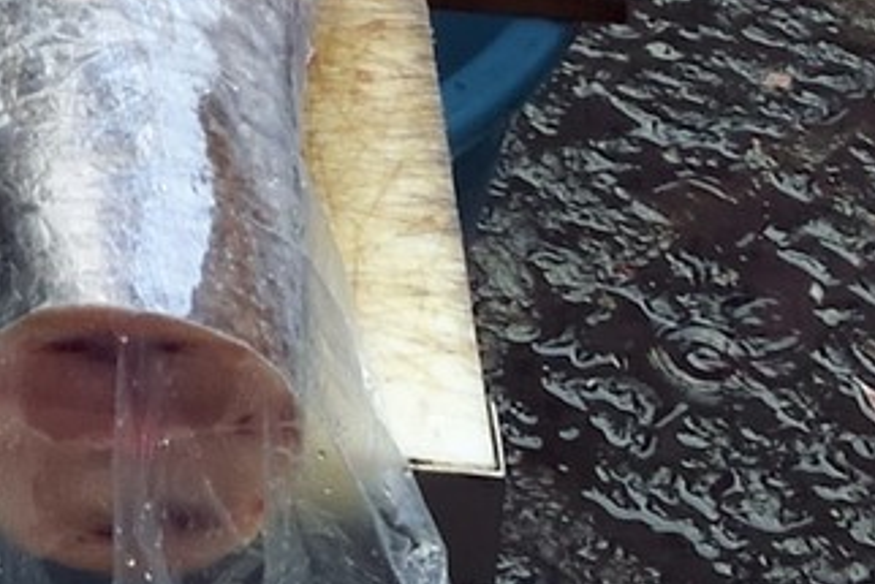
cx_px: -1179
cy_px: -1823
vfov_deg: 4.4
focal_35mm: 283
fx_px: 6881
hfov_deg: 6.9
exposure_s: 1/125
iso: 800
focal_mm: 38
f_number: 18
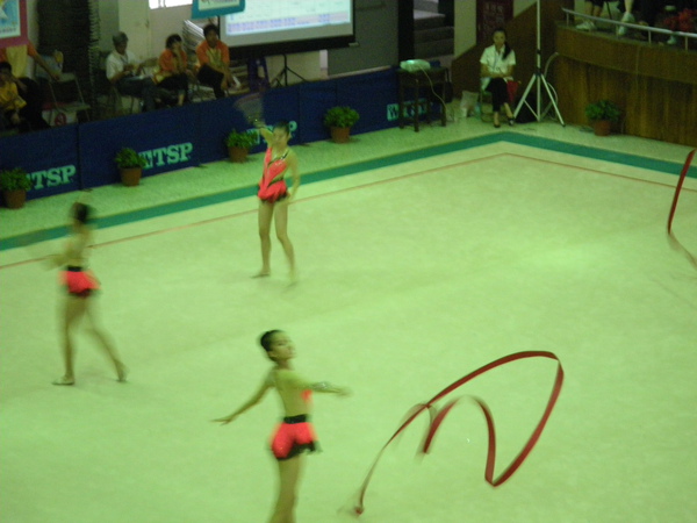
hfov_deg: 17.9
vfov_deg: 13.5
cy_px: 262
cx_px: 348
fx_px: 2215
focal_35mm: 110
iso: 800
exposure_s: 1/13
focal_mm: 19.6
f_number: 5.8
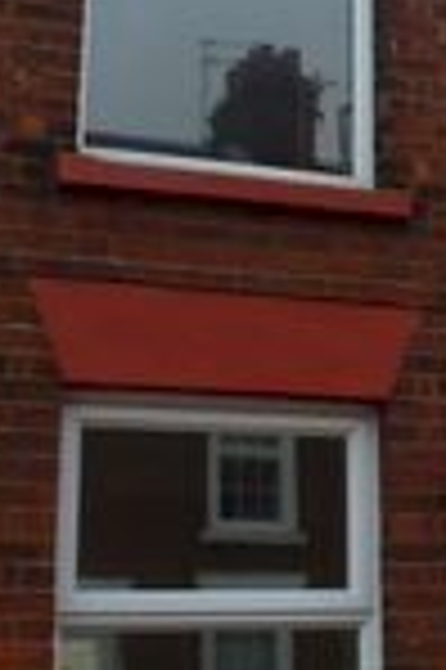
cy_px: 146
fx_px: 1639
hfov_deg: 15.0
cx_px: 527
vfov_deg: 22.9
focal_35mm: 88
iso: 100
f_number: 4
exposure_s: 1/400
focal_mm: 4.3
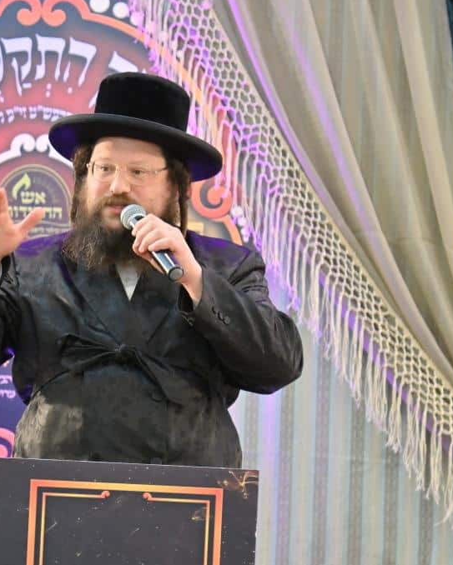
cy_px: 282
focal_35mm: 255
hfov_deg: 6.1
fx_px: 4271
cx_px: 35
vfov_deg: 7.6
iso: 800
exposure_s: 1/160
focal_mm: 120
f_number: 4
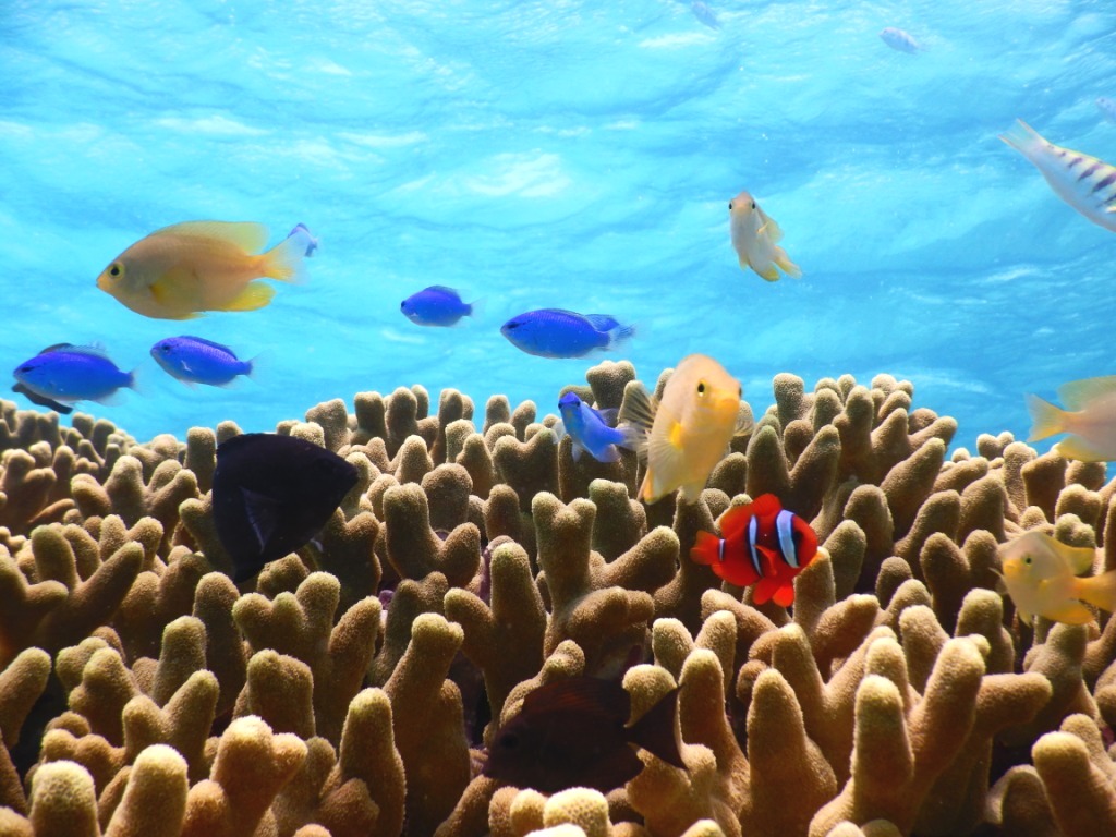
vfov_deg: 38.7
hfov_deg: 50.1
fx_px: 1193
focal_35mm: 37
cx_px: 558
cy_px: 418
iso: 125
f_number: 4.2
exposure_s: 1/400
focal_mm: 6.6
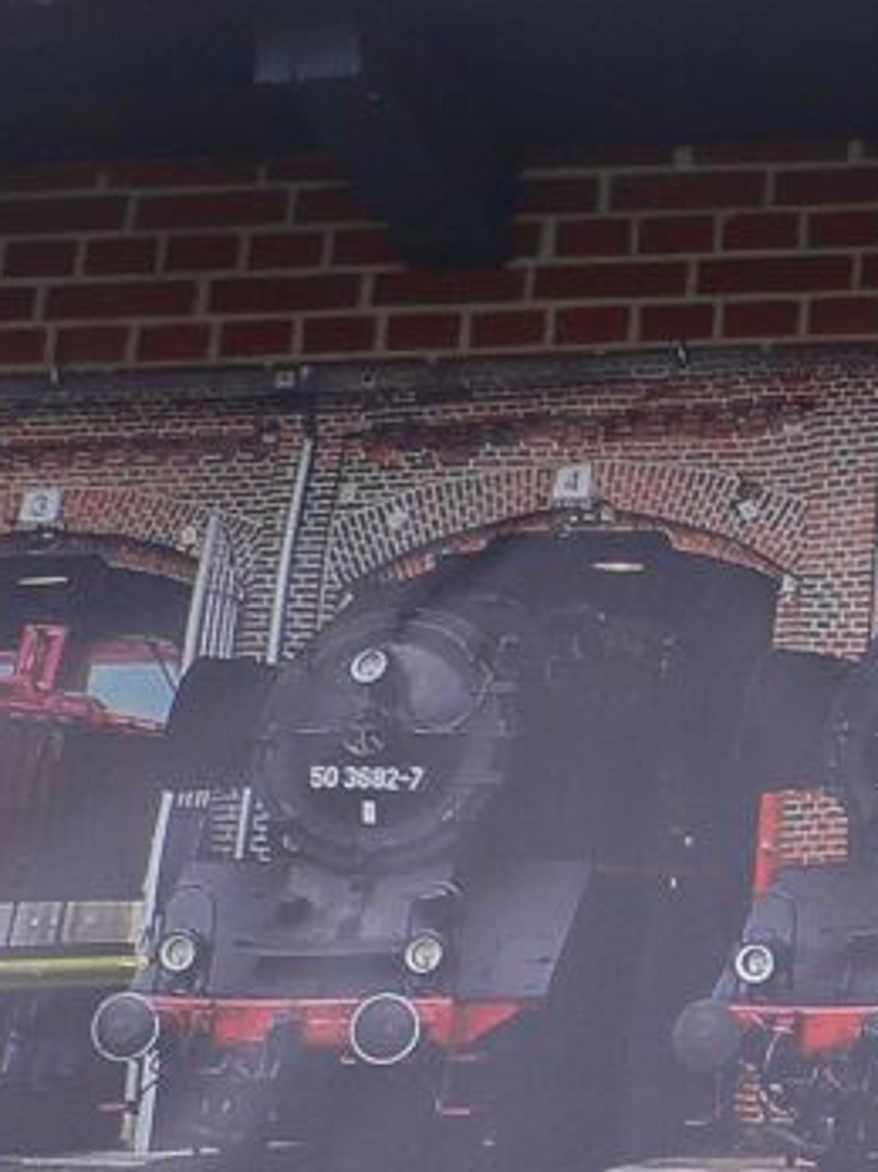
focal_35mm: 121
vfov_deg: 16.1
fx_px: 4095
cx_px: 1550
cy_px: 1017
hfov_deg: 11.4
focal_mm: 5.8
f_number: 2.8
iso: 100
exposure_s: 1/500
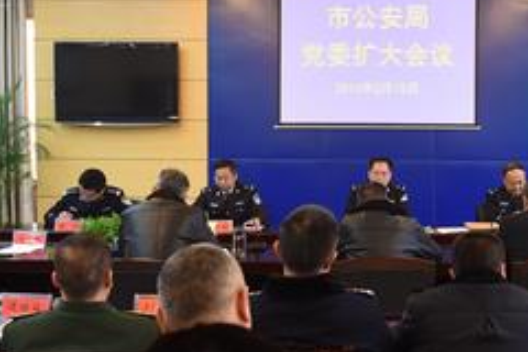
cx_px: 356
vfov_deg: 24.6
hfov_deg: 35.8
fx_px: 807
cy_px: 168
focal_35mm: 55
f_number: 3.5
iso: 800
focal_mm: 24
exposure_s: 1/50
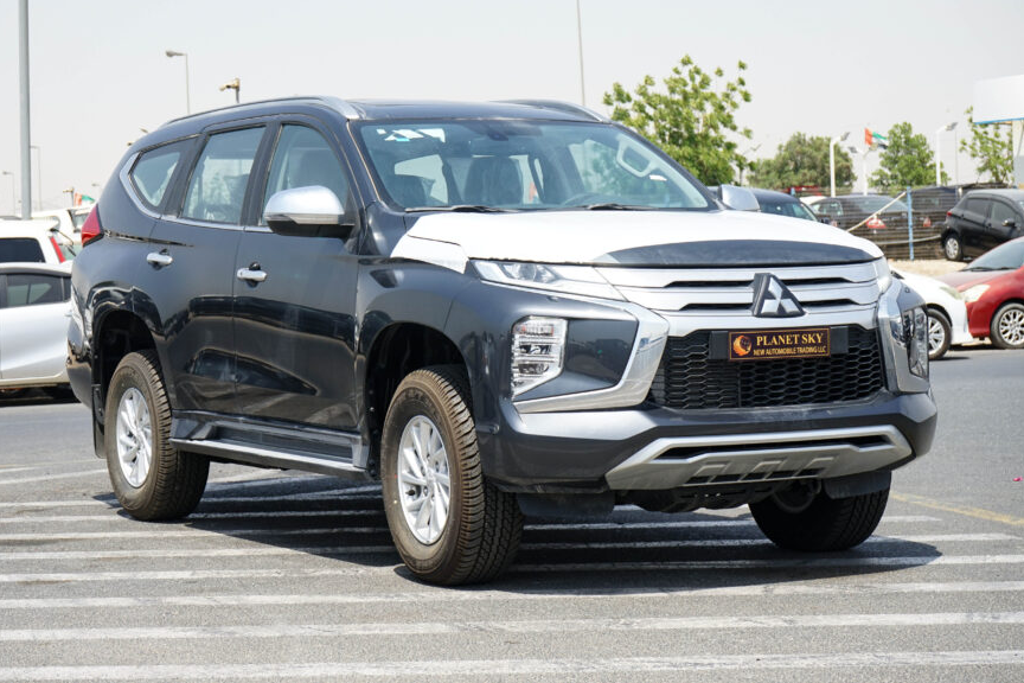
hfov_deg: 24.5
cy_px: 280
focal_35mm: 83
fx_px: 2361
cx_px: 471
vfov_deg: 16.4
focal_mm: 70
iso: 250
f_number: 9
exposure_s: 1/400
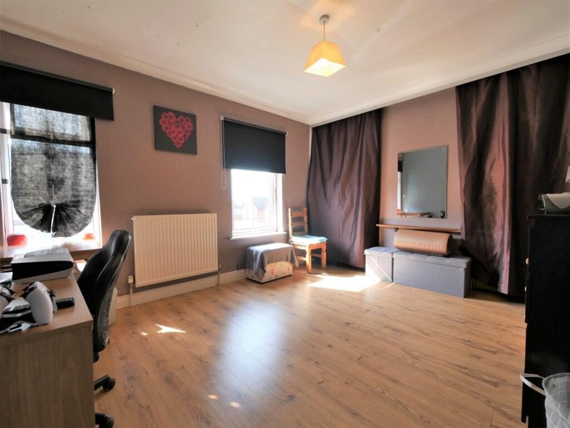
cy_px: 214
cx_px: 285
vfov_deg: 85.7
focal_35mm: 14
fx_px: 231
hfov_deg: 102.0
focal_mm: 7
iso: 200
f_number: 4
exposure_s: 1/60
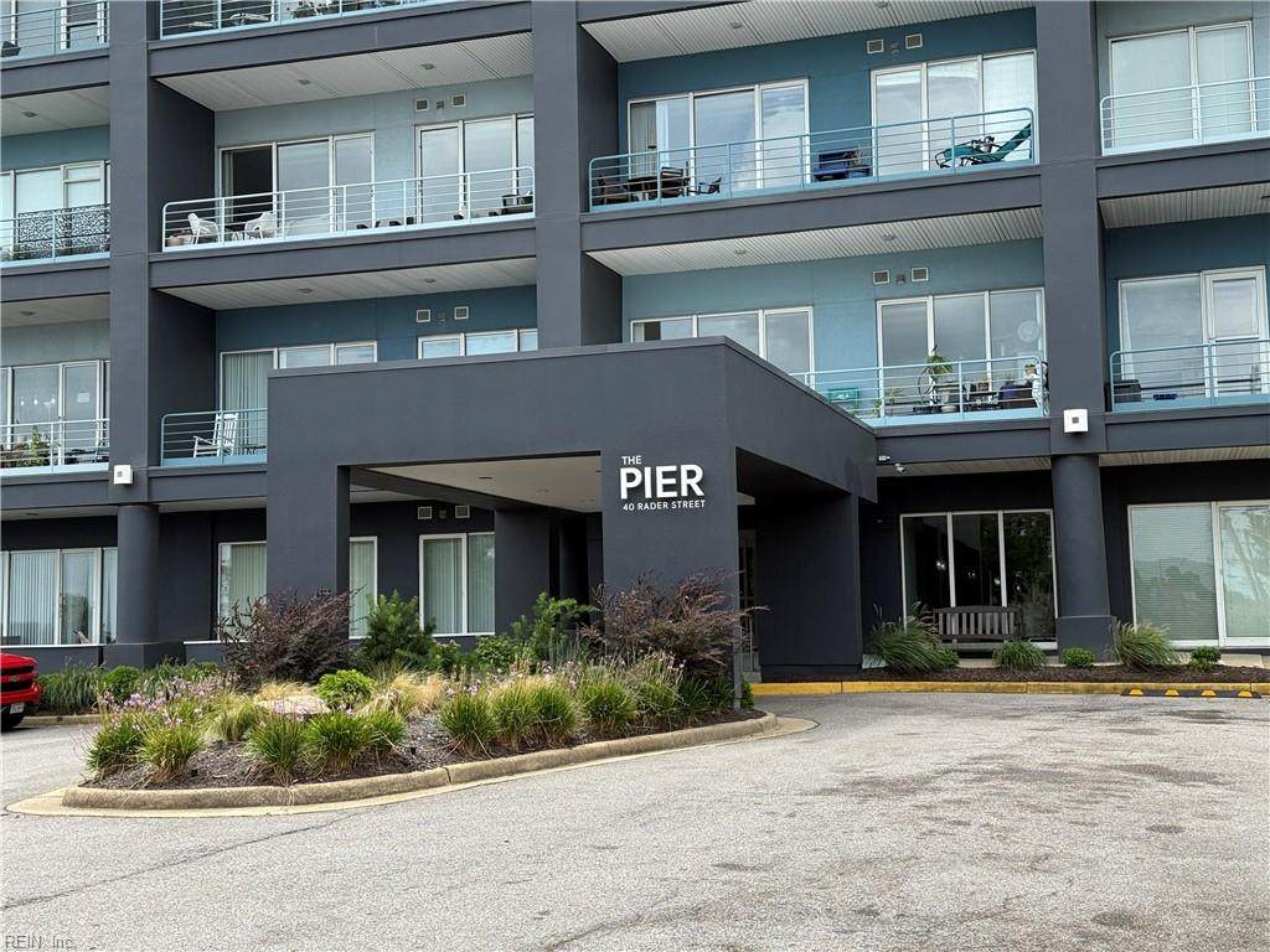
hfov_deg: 39.7
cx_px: 635
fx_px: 1761
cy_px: 476
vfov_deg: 30.3
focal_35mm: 48
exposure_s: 1/2667
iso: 100
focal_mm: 6.76
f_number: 1.78
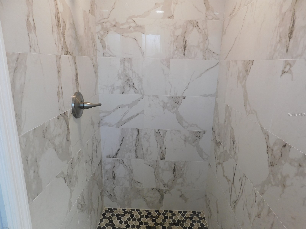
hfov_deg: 73.9
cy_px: 114
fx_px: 203
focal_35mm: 23
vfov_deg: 58.9
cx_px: 153
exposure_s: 1/80
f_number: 3
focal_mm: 4
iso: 125
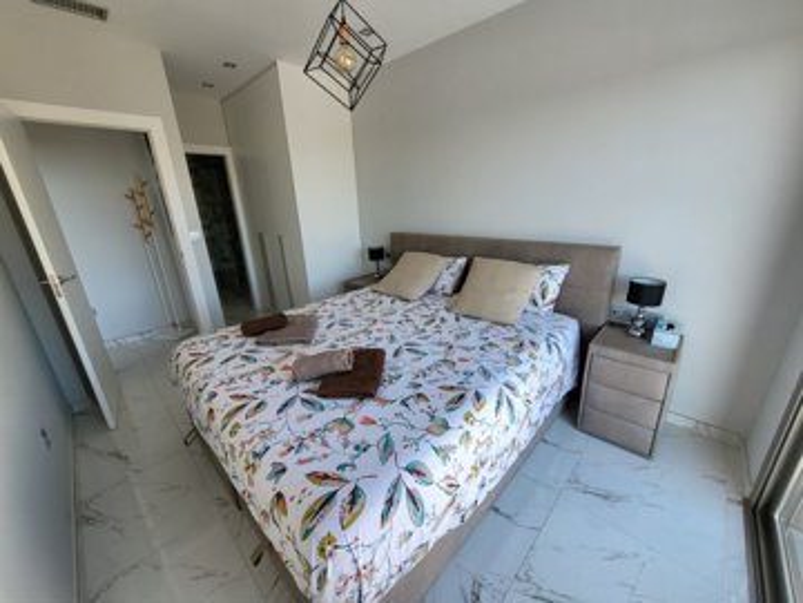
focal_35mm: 13
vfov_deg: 89.9
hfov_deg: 106.2
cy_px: 302
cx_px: 402
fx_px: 302
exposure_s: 1/100
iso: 32
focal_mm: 1.74
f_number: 2.2
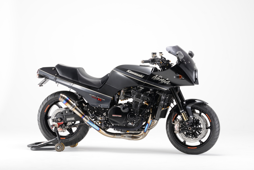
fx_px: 819
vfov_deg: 11.8
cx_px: 127
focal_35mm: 116
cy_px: 85
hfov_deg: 17.6
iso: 125
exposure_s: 1/160
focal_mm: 116
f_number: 13
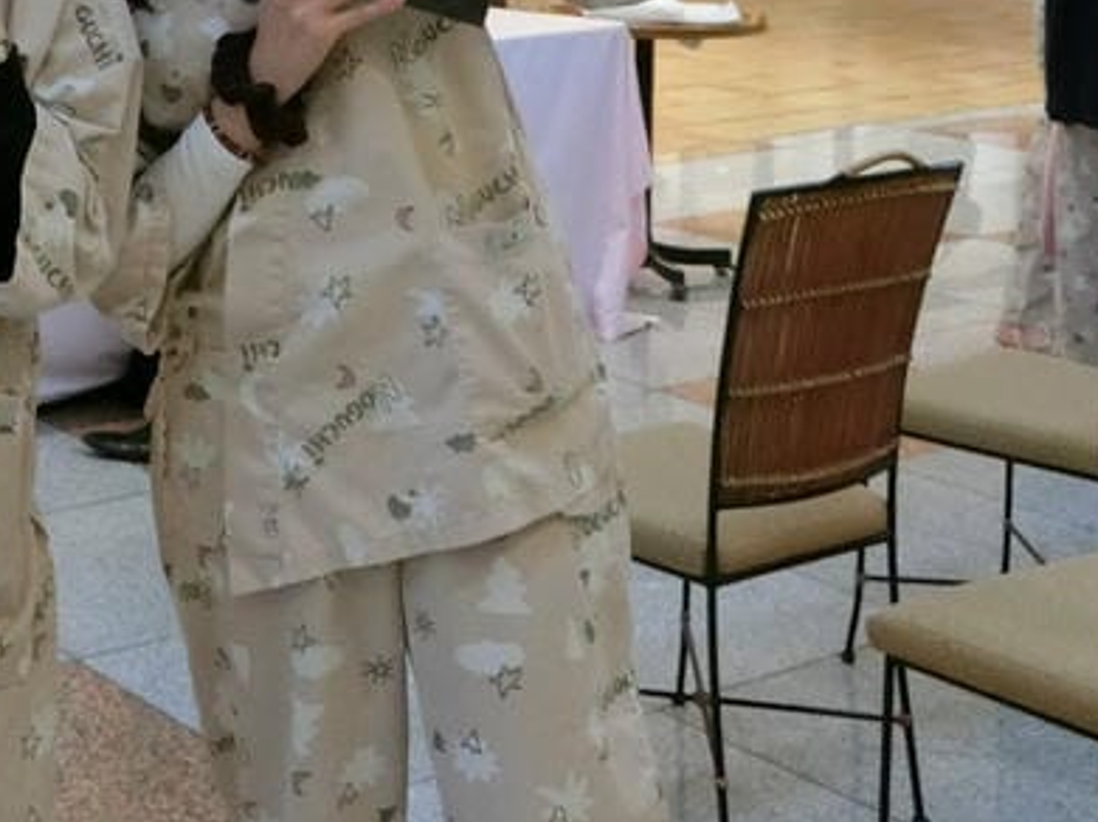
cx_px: 121
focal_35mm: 77
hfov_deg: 24.7
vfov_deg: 18.0
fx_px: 2441
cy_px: -203
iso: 500
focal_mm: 5.4
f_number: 2.8
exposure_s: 1/30
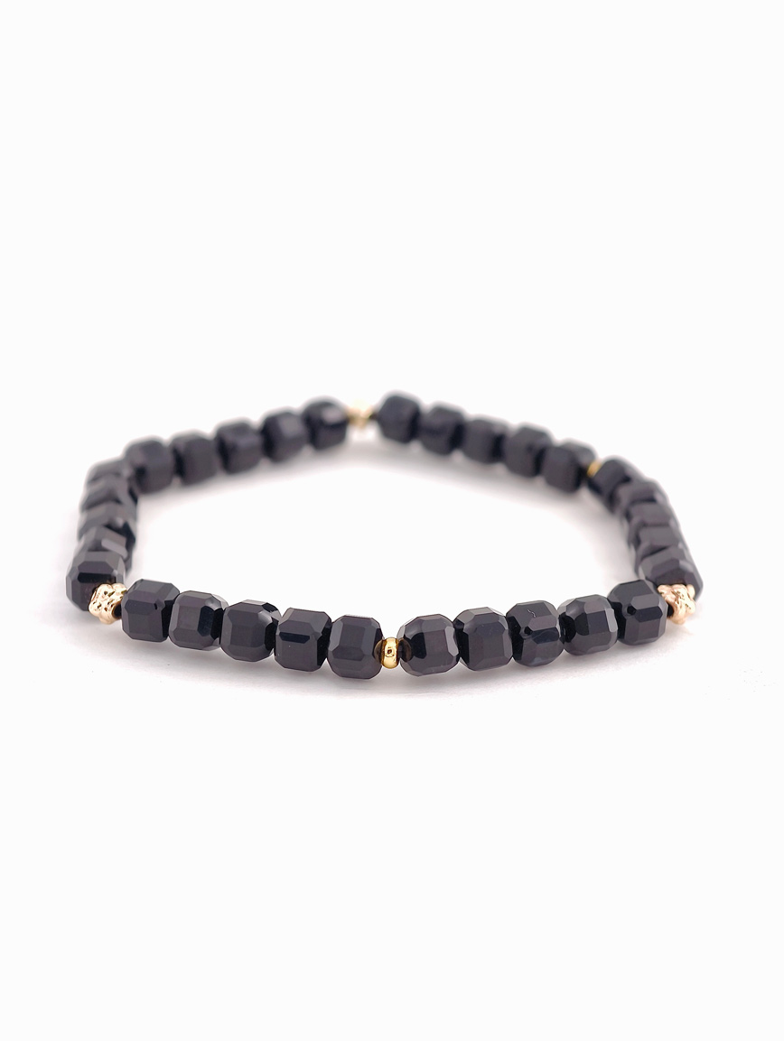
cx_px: 392
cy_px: 520
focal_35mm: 96
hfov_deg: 15.4
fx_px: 2892
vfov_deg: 20.4
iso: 125
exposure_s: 1/161
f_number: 2.67
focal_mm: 22.48
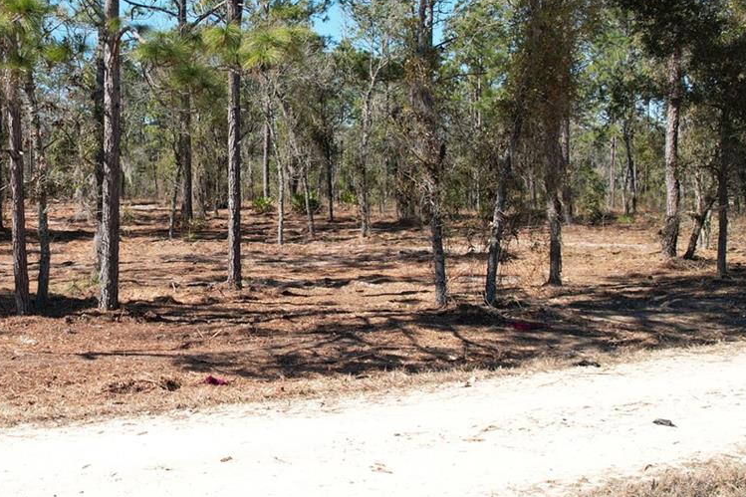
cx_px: 148
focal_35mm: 47
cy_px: 185
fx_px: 974
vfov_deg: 28.5
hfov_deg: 40.2
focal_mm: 8.38
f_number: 2.8
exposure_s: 1/320
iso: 120
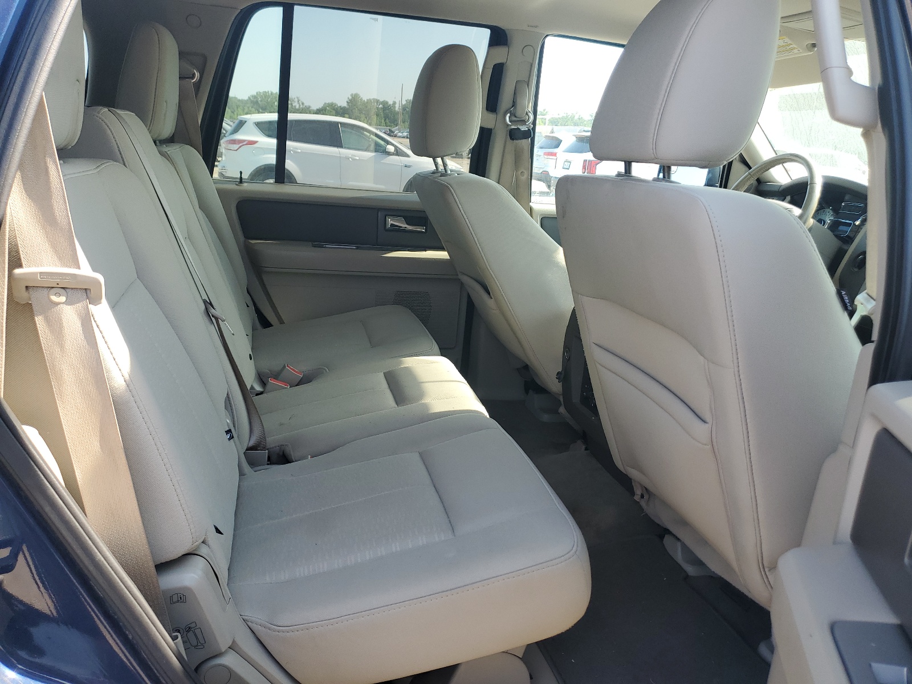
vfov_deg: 53.1
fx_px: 685
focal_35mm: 26
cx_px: 456
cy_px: 342
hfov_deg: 67.3
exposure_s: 1/312
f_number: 1.5
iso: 50
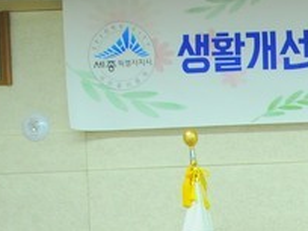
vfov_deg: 11.4
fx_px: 1086
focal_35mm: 122
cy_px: 405
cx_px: 539
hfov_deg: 14.4
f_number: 4
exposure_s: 1/125
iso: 1000
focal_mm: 18
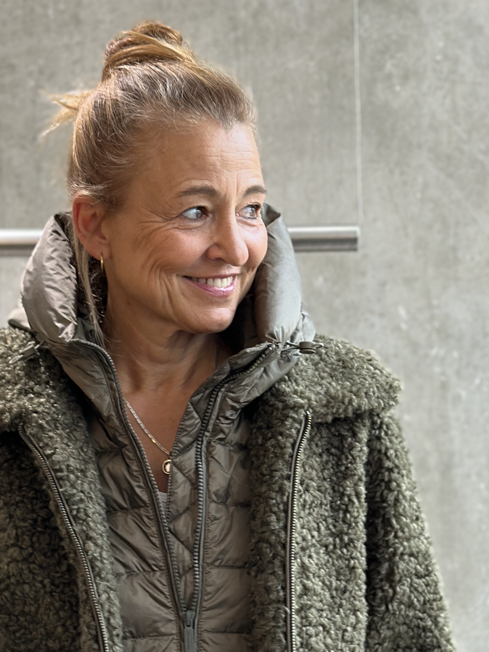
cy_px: 510
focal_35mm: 95
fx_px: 1789
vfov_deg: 20.4
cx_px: 171
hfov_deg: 15.5
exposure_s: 1/50
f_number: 1.78
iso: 100
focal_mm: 6.86
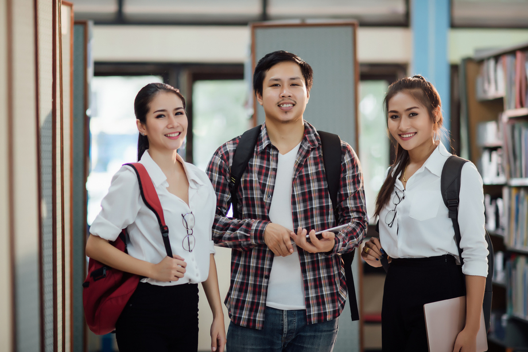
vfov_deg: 10.2
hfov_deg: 15.2
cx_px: 264
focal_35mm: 135
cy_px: 176
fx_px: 1981
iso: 400
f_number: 2.2
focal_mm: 135
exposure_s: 1/125
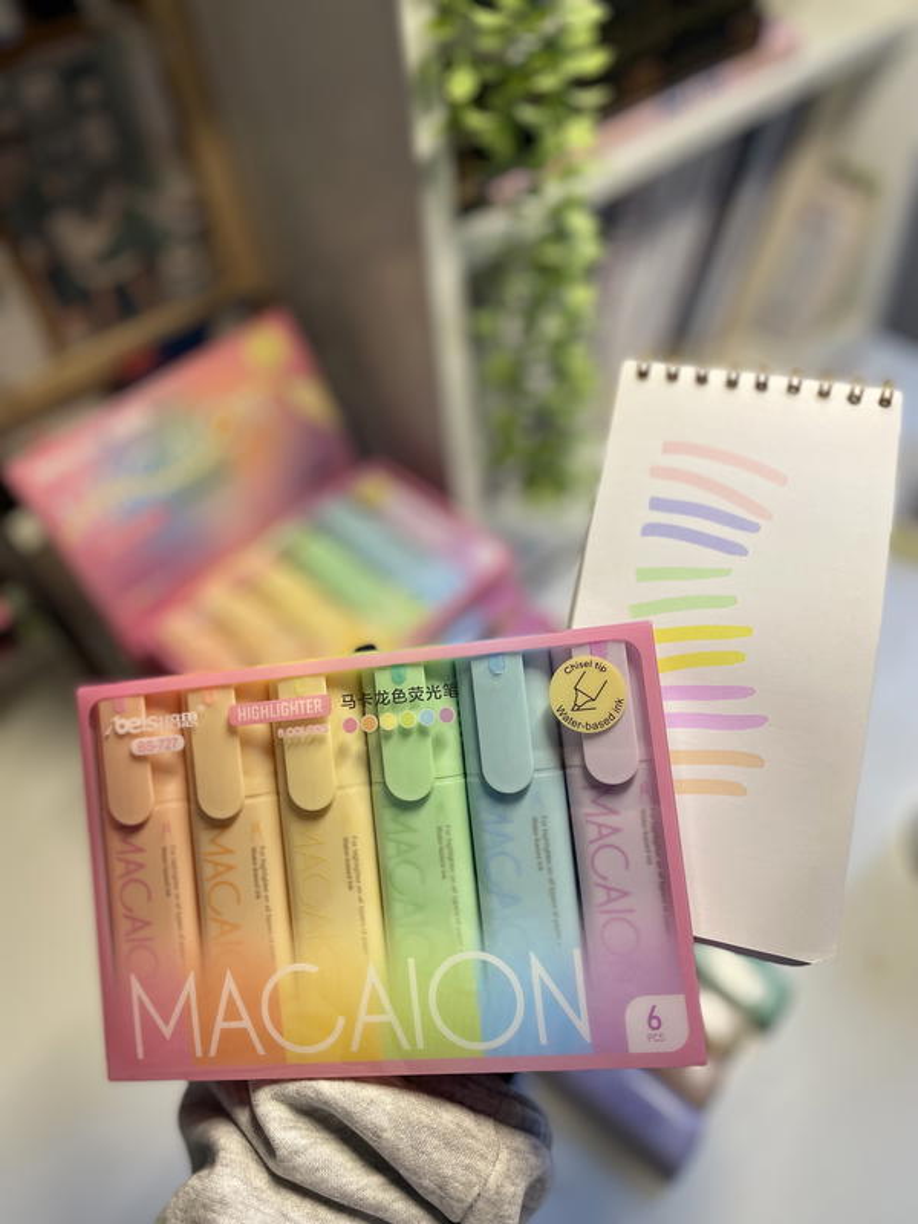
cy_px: 612
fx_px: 919
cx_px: 459
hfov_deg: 53.1
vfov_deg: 67.3
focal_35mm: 26
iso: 125
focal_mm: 4.2
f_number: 1.6
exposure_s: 1/78
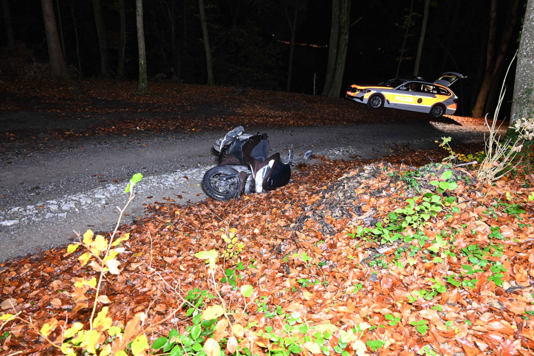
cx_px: 267
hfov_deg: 73.7
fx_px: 356
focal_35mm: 24
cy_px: 178
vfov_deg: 53.1
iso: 800
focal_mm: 24
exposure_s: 3
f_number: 6.3
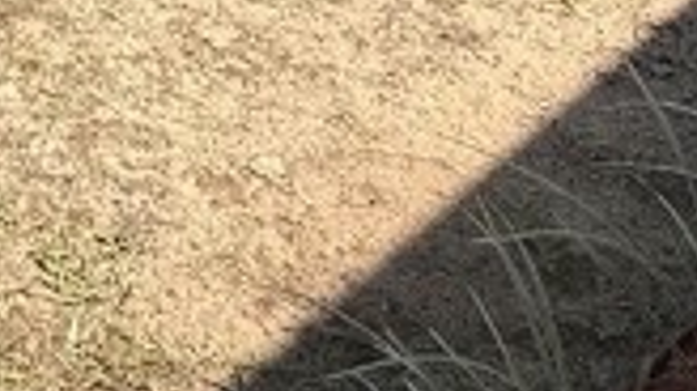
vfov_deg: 9.0
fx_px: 1755
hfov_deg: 18.6
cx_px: -480
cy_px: -931
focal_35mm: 95
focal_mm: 2.22
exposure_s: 1/1068
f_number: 2.2
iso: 50
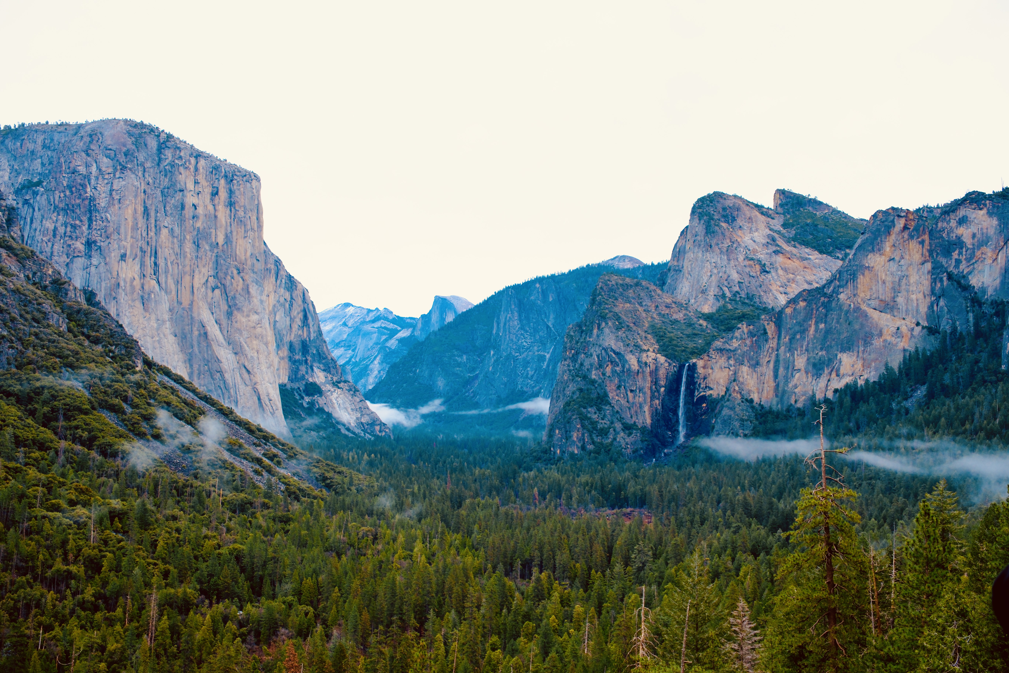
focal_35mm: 41
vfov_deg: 32.6
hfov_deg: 47.4
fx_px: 1149
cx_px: 504
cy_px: 336
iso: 400
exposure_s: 1/800
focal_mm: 27
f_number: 3.6
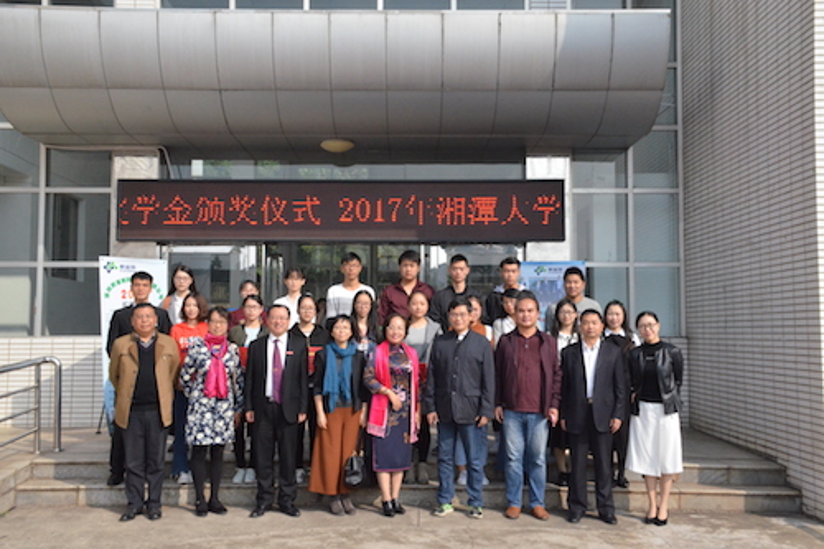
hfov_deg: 47.9
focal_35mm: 40
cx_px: 412
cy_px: 274
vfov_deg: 33.0
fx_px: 927
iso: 3200
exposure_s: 1/1250
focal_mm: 27
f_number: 18
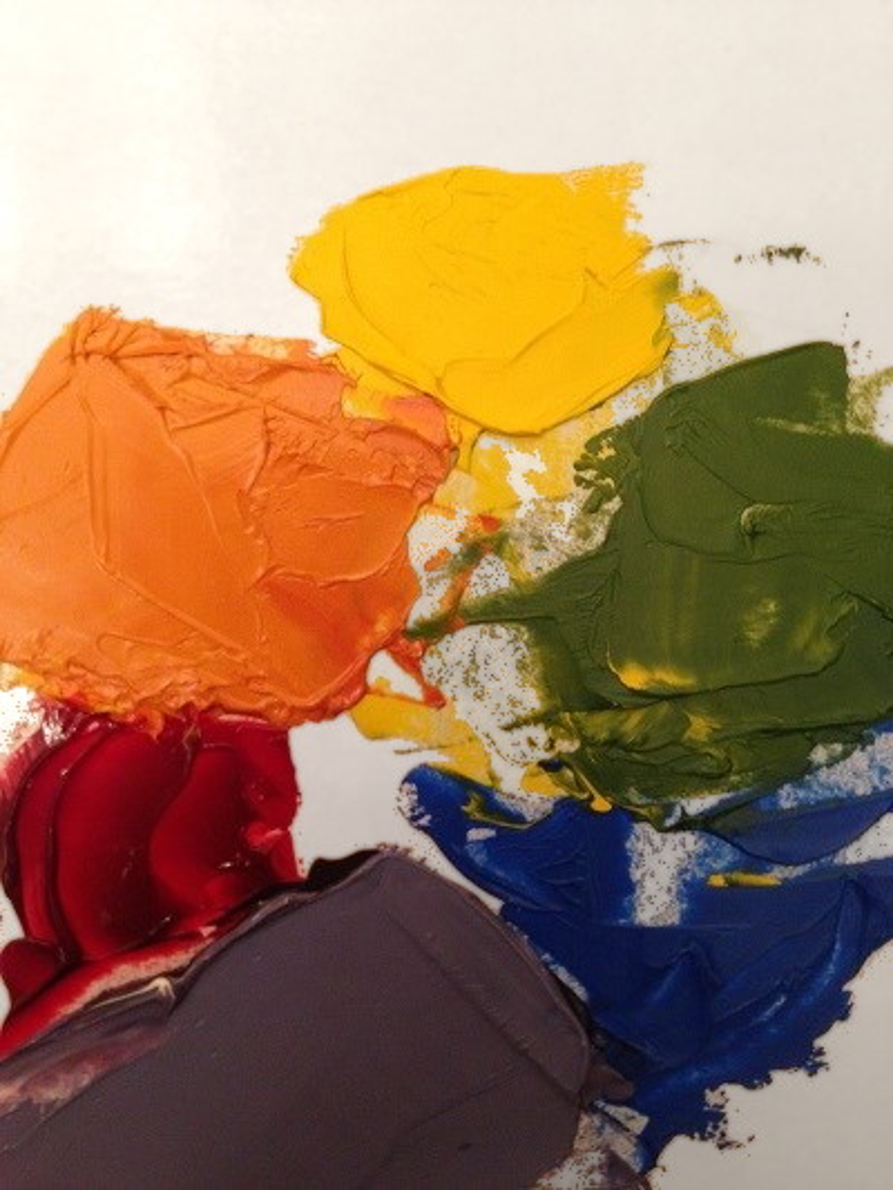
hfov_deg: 43.0
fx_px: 1135
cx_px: 446
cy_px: 595
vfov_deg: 55.3
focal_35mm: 33
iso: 160
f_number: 2.4
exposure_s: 1/20
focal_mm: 4.12
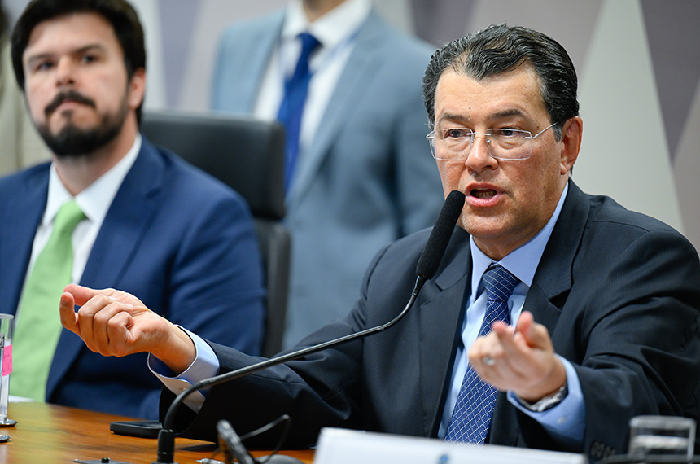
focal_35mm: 180
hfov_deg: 11.4
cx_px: 350
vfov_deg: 7.6
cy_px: 232
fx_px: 3493
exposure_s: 1/160
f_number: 2.8
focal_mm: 180
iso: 2000
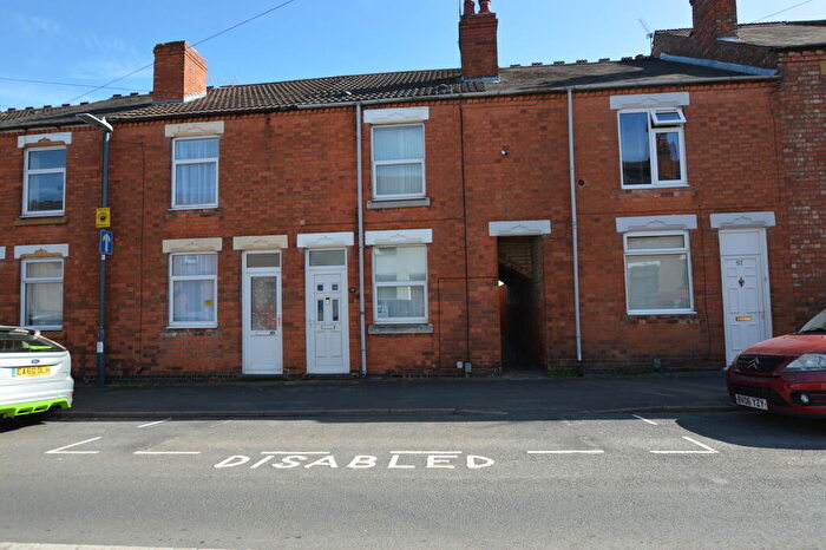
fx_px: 413
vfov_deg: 67.3
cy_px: 275
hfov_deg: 90.0
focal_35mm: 18
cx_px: 413
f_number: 6.3
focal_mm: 12
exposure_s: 1/200
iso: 100
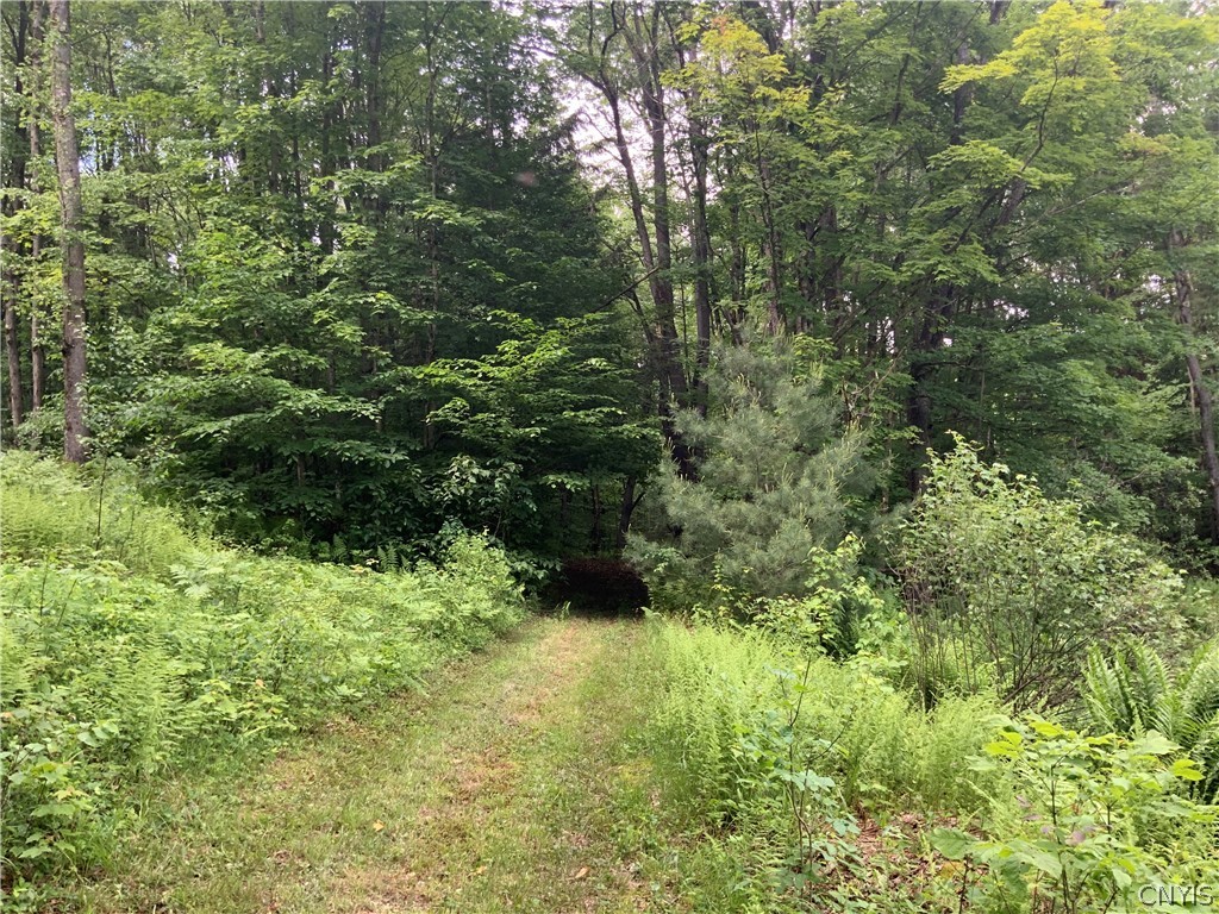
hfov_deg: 61.7
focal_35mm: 29
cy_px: 457
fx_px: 1021
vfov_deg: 48.2
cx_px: 610
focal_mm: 3
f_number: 1.8
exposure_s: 1/122
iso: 20
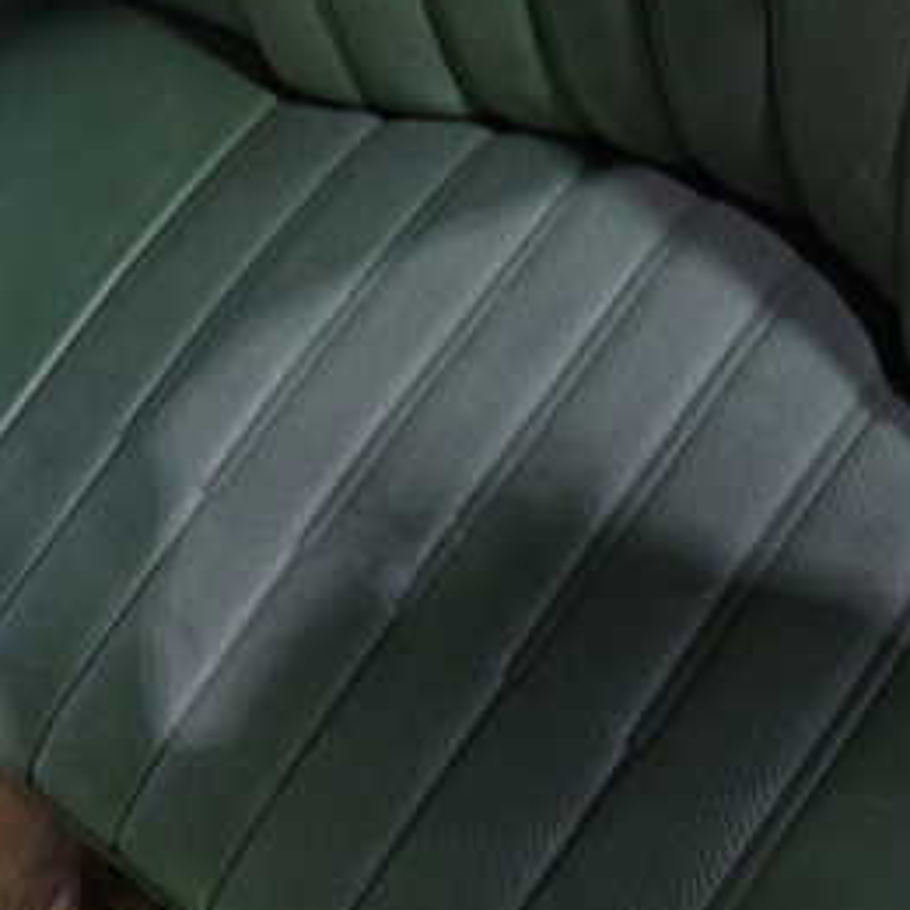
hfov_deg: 32.9
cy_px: 546
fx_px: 1517
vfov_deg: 33.3
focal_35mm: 51
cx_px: 262
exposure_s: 1/30
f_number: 2
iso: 400
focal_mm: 4.5
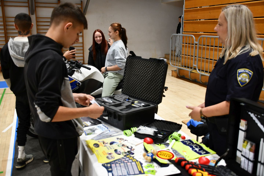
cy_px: 88
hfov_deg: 55.8
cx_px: 132
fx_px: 249
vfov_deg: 38.9
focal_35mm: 34
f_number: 3.8
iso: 1100
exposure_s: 1/125
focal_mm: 23
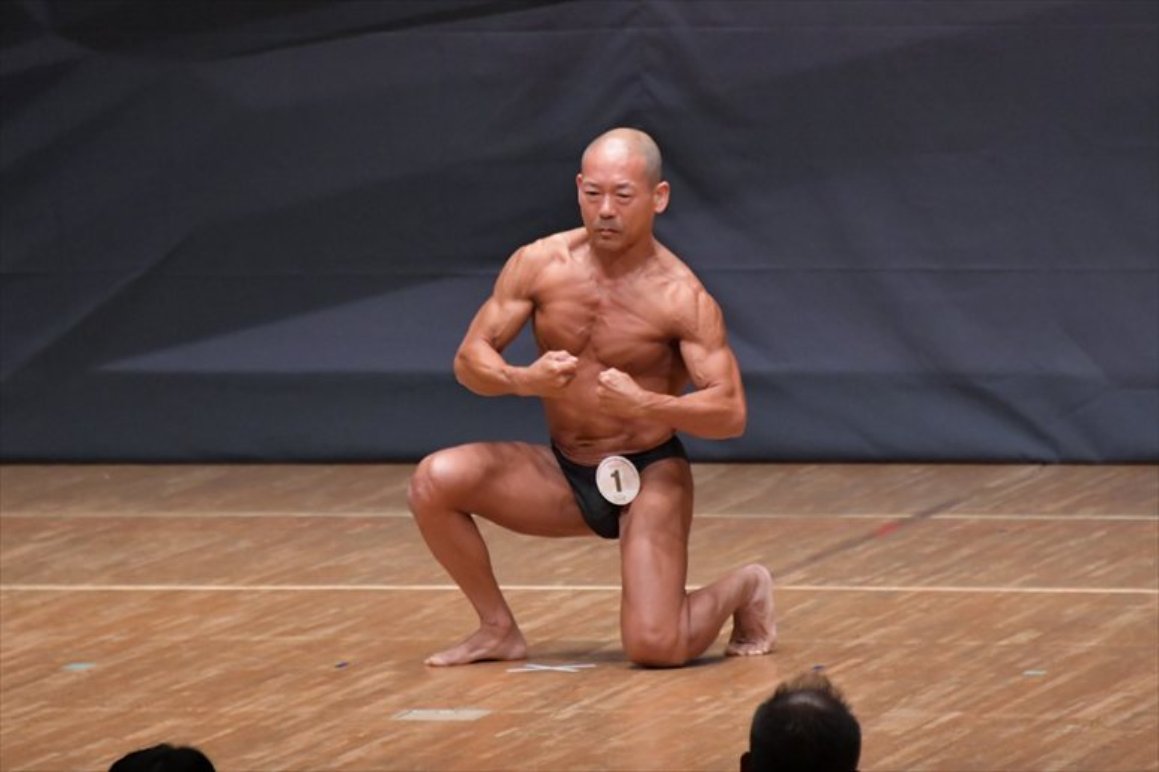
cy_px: 386
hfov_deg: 5.5
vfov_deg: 3.7
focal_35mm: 375
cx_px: 580
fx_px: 12067
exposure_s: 1/400
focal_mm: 250
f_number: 5.6
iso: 6400
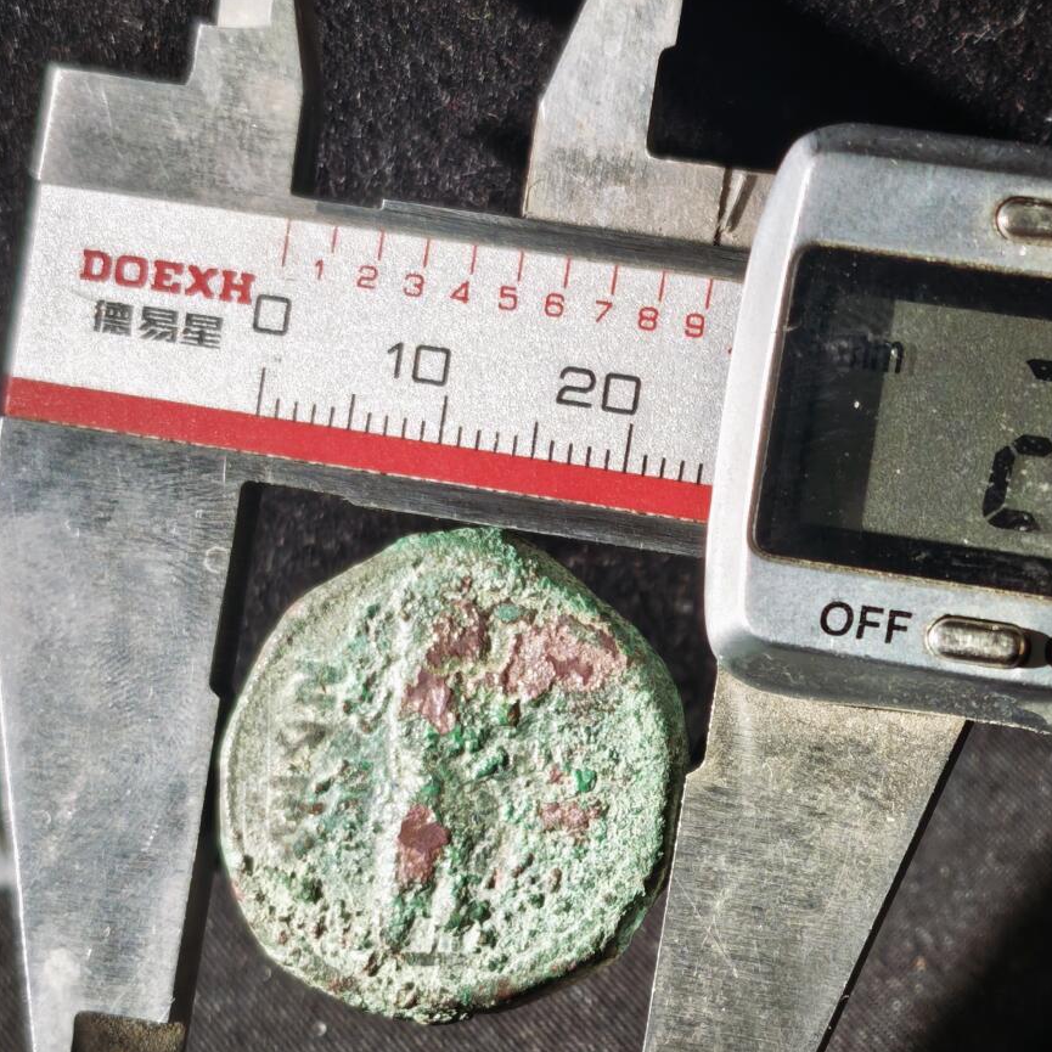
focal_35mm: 92
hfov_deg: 18.8
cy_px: 756
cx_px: 794
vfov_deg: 18.8
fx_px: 3163
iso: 400
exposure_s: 1/79.9
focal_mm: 5.85
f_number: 1.63
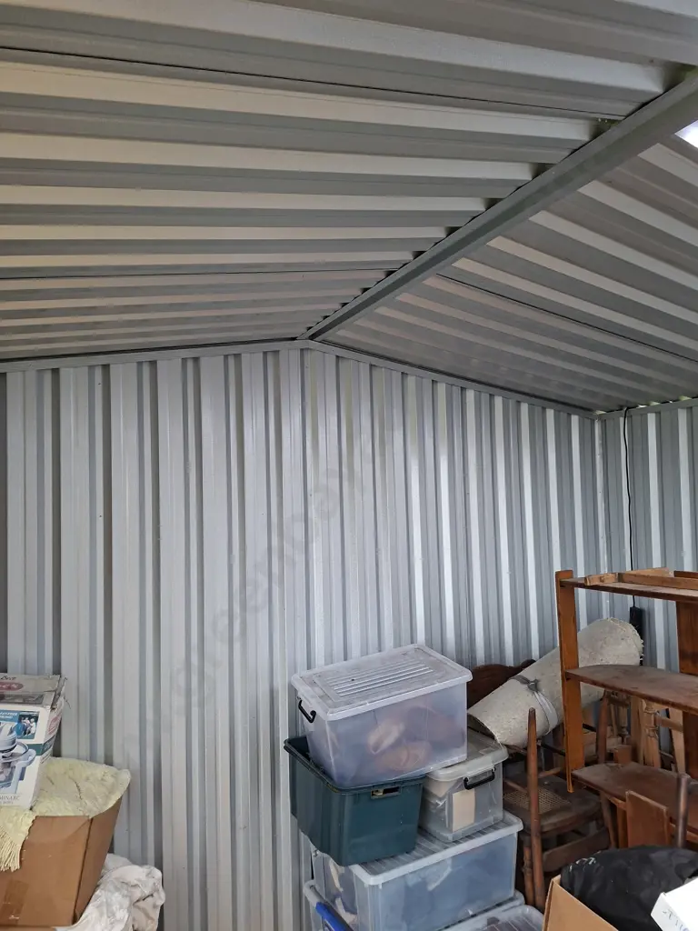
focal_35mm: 23
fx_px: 618
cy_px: 466
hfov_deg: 58.9
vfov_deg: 73.9
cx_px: 349
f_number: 1.8
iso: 200
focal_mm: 5.54
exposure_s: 1/100
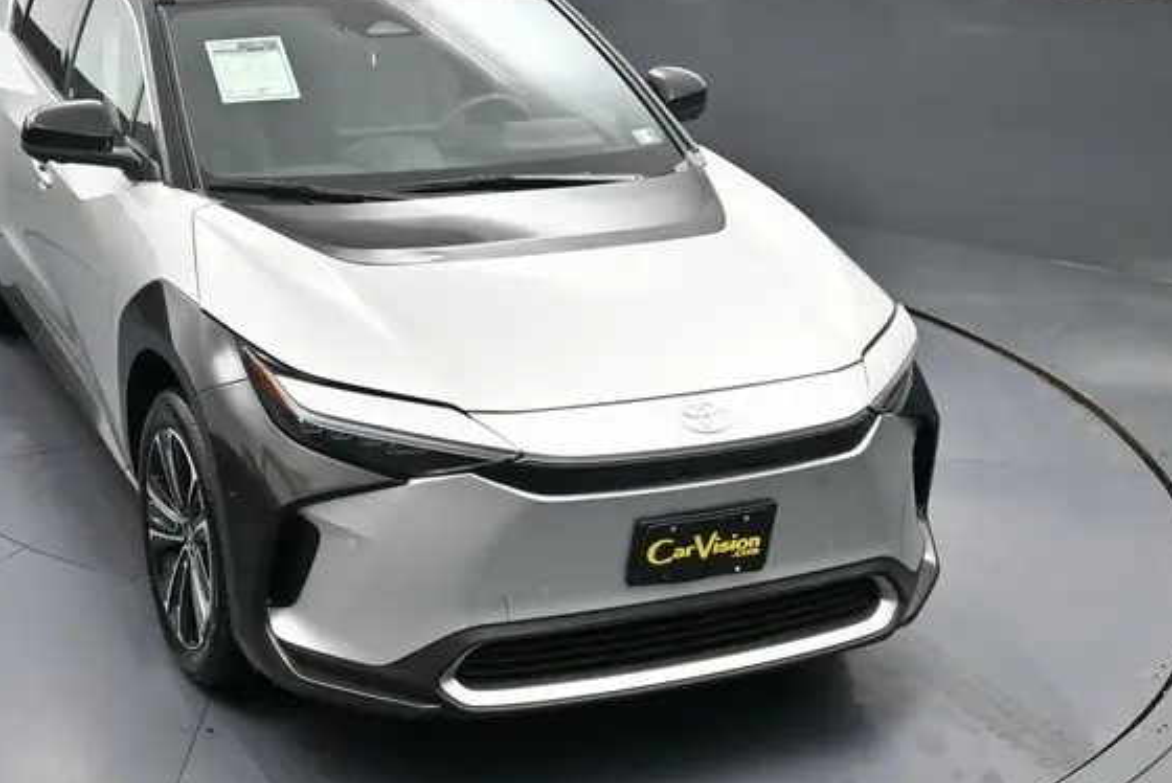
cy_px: 317
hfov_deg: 36.3
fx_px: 1741
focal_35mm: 53
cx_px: 280
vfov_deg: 25.3
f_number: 8
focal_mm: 19.5
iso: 800
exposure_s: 1/125
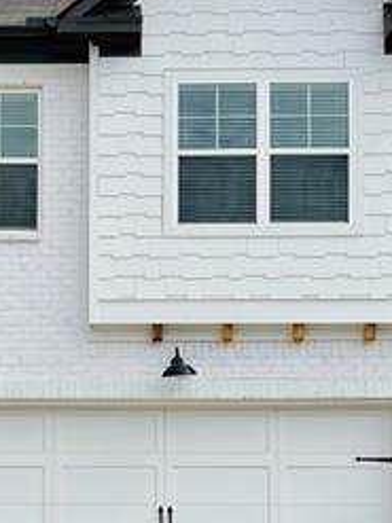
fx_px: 1224
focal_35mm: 81
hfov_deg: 18.1
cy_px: 407
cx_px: 93
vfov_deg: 23.8
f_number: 1.6
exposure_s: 1/5618
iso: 32
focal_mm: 5.1
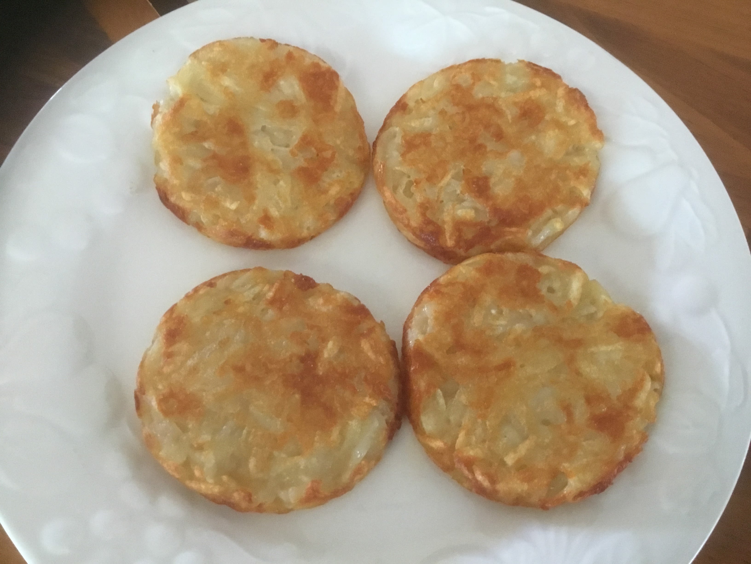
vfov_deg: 45.4
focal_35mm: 31
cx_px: 376
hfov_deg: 58.4
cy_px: 282
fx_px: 673
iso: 250
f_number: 2.4
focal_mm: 3.3
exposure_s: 1/17
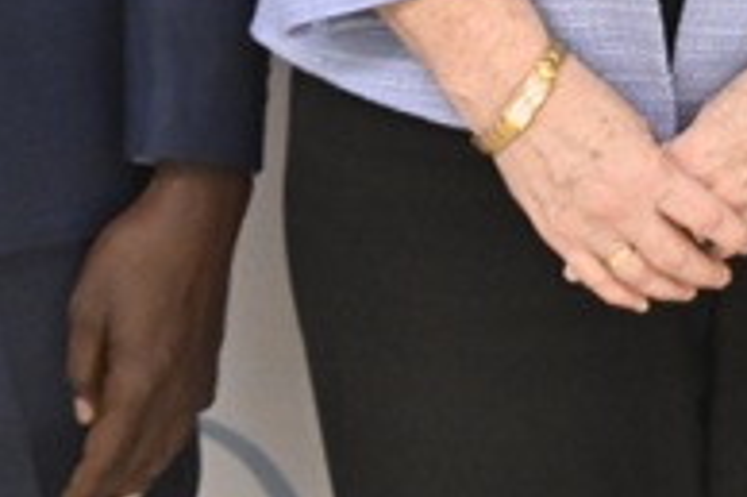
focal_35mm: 247
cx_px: 1178
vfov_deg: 5.4
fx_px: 5121
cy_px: -682
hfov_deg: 8.1
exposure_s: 1/320
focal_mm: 32
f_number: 5.6
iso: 1600
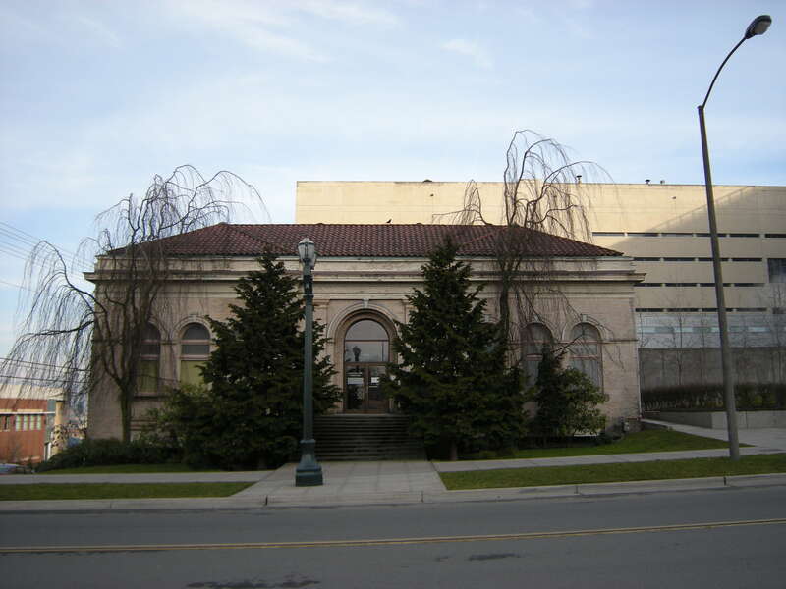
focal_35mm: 31
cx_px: 393
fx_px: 704
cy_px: 294
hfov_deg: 58.4
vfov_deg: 45.4
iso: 64
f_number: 2.9
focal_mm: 5.3
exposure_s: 1/412
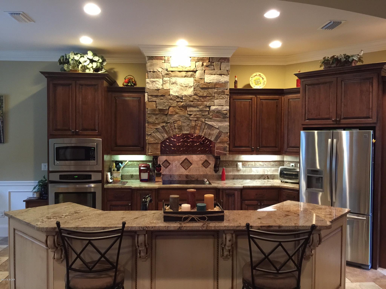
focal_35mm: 29
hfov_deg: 61.7
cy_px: 144
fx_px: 323
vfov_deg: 48.2
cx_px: 193
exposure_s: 1/10
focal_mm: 4.15
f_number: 2.2
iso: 125
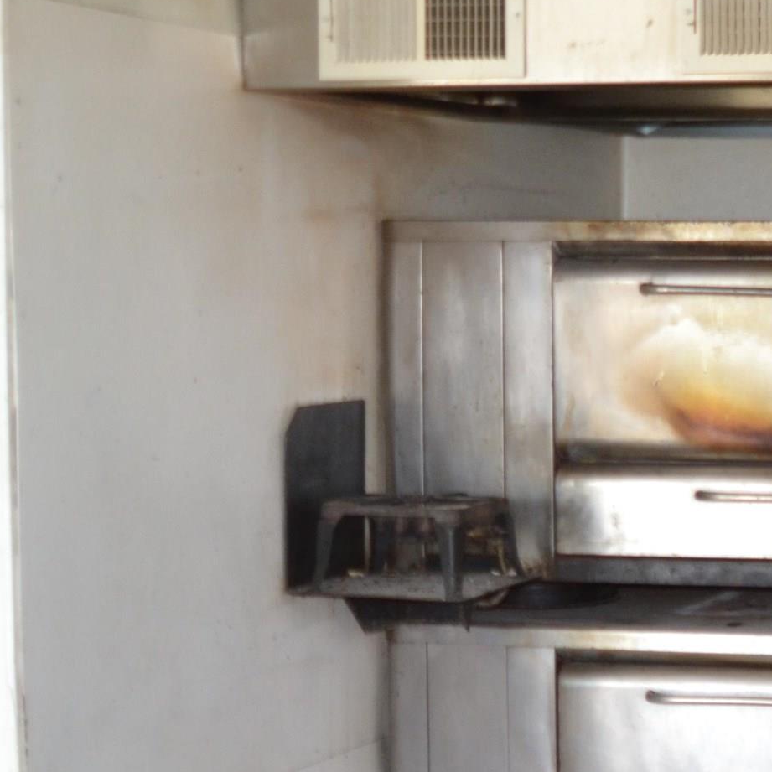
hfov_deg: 15.3
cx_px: 1280
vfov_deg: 17.0
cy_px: 511
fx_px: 2574
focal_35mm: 102
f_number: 4.5
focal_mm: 24
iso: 800
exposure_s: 1/30
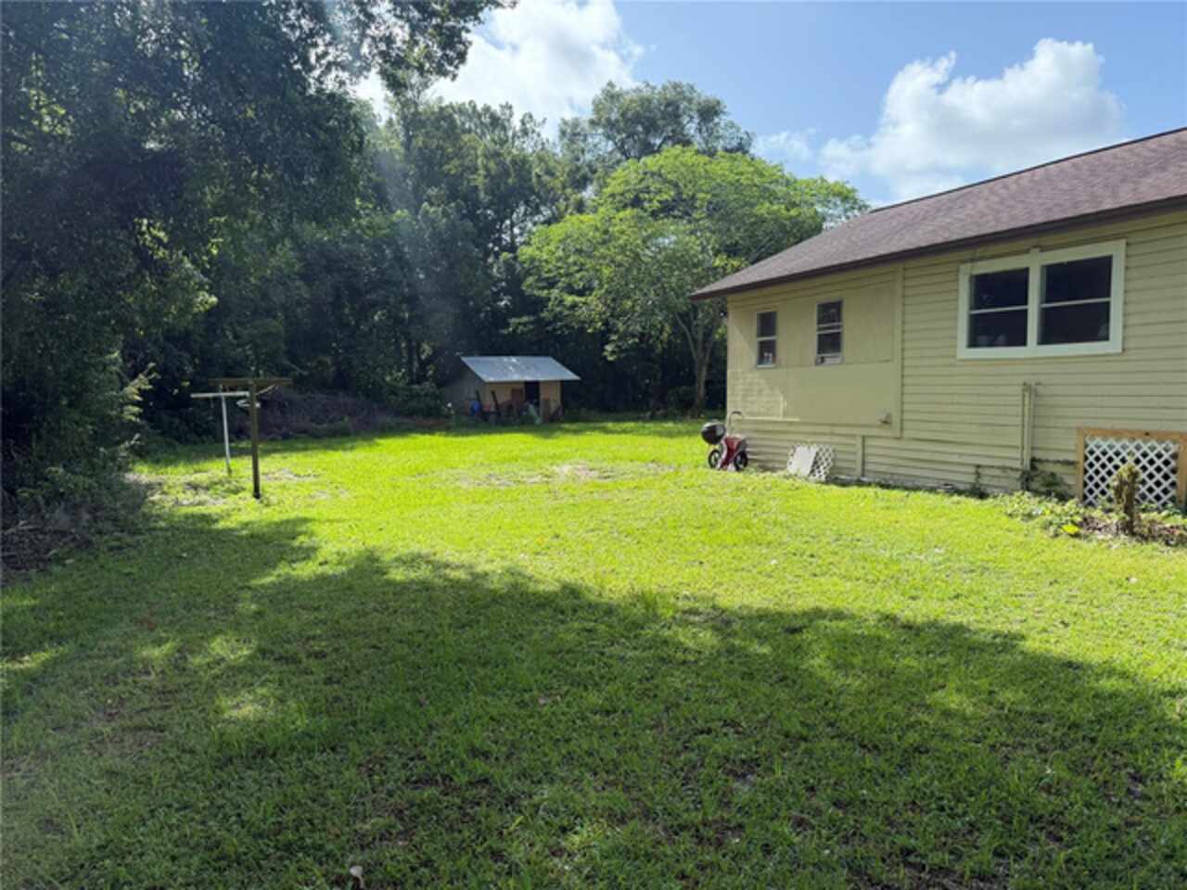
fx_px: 823
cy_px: 445
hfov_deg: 71.6
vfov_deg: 56.8
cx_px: 594
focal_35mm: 24
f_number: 1.78
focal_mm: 6.76
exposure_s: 1/2525
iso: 100
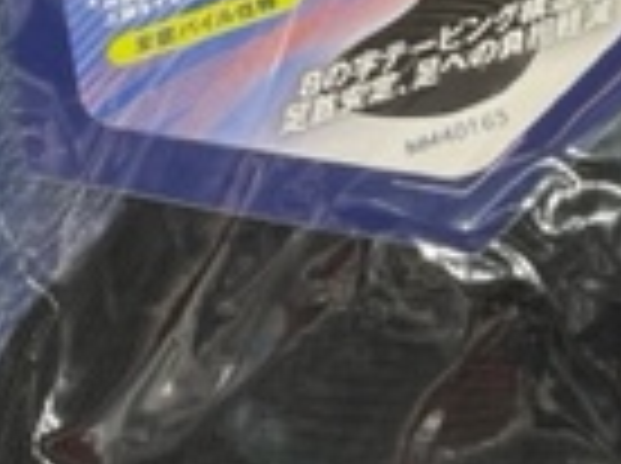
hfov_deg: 14.0
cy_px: -243
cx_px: 1206
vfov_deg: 11.7
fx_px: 2167
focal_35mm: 121
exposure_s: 1/121
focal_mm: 4.2
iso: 100
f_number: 1.6
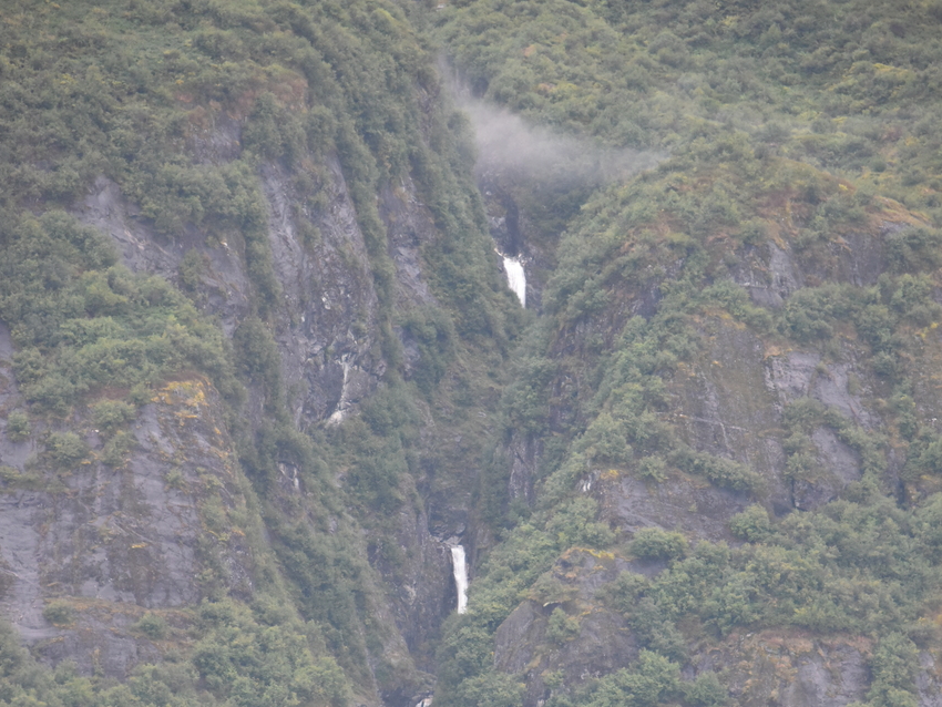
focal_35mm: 304
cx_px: 471
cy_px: 561
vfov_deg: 4.9
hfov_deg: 6.5
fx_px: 8275
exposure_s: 1/500
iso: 2800
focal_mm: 210
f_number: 5.6
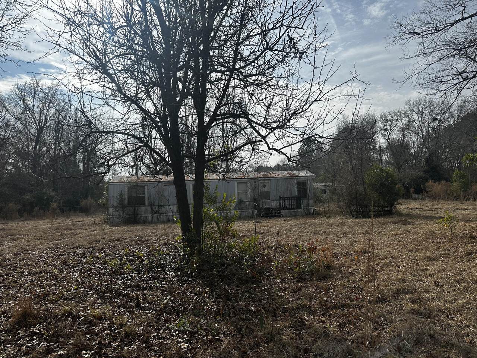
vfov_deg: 56.8
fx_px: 331
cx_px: 238
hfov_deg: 71.6
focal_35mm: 24
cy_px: 179
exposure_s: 1/7576
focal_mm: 6.86
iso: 80
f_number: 1.78
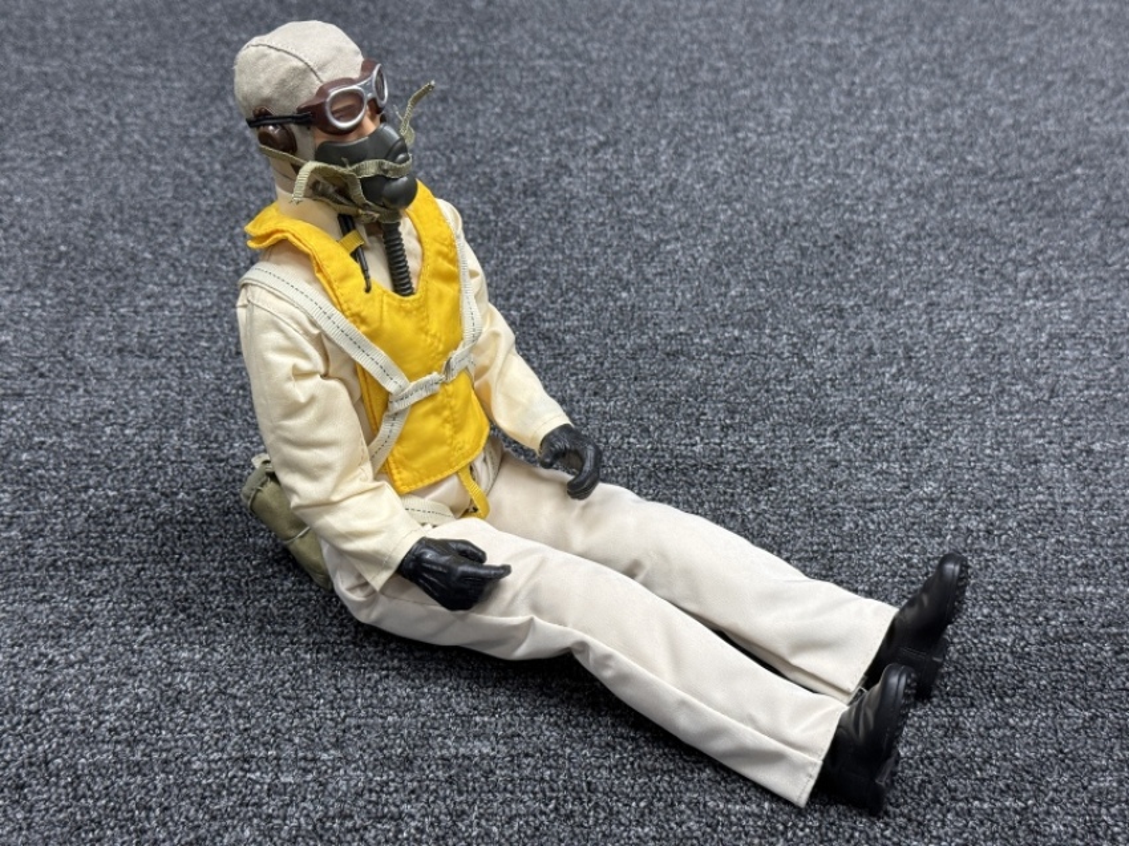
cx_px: 564
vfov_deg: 30.3
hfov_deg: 39.7
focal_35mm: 48
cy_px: 423
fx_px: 1565
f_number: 1.78
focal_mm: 6.76
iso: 64
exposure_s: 1/100
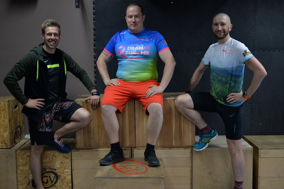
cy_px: 100
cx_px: 129
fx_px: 426
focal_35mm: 54
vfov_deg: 25.1
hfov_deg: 36.8
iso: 1000
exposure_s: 1/80
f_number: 2.8
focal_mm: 46
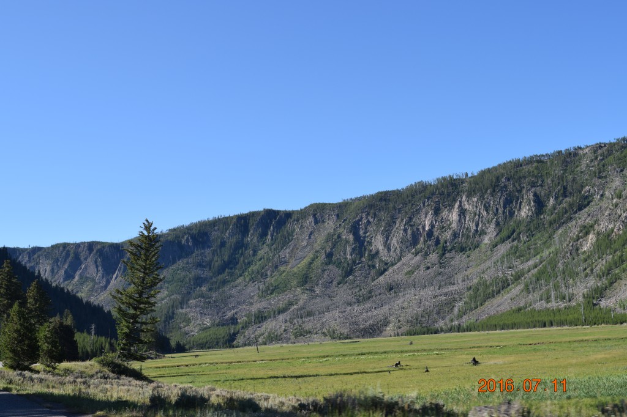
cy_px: 208
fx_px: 888
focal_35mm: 51
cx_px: 314
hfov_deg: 38.9
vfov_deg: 26.5
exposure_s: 1/320
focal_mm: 34
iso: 200
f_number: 9
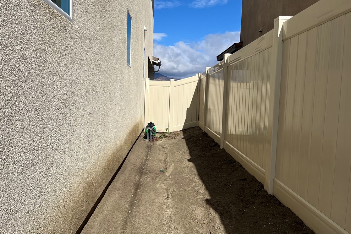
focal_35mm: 28
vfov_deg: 46.4
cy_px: 115
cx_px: 171
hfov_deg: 65.5
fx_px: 273
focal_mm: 5.1
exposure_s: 1/6897
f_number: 1.6
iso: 50
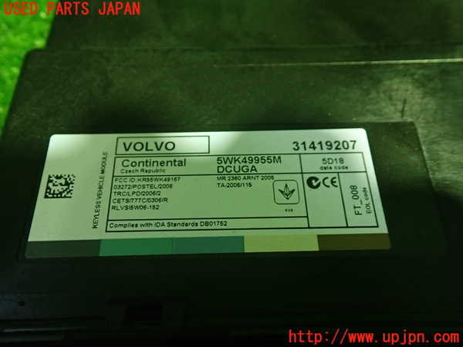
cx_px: 232
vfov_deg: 46.8
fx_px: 401
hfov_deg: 60.0
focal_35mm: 30
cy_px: 174
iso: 400
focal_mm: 5.4
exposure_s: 1/30
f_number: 2.3
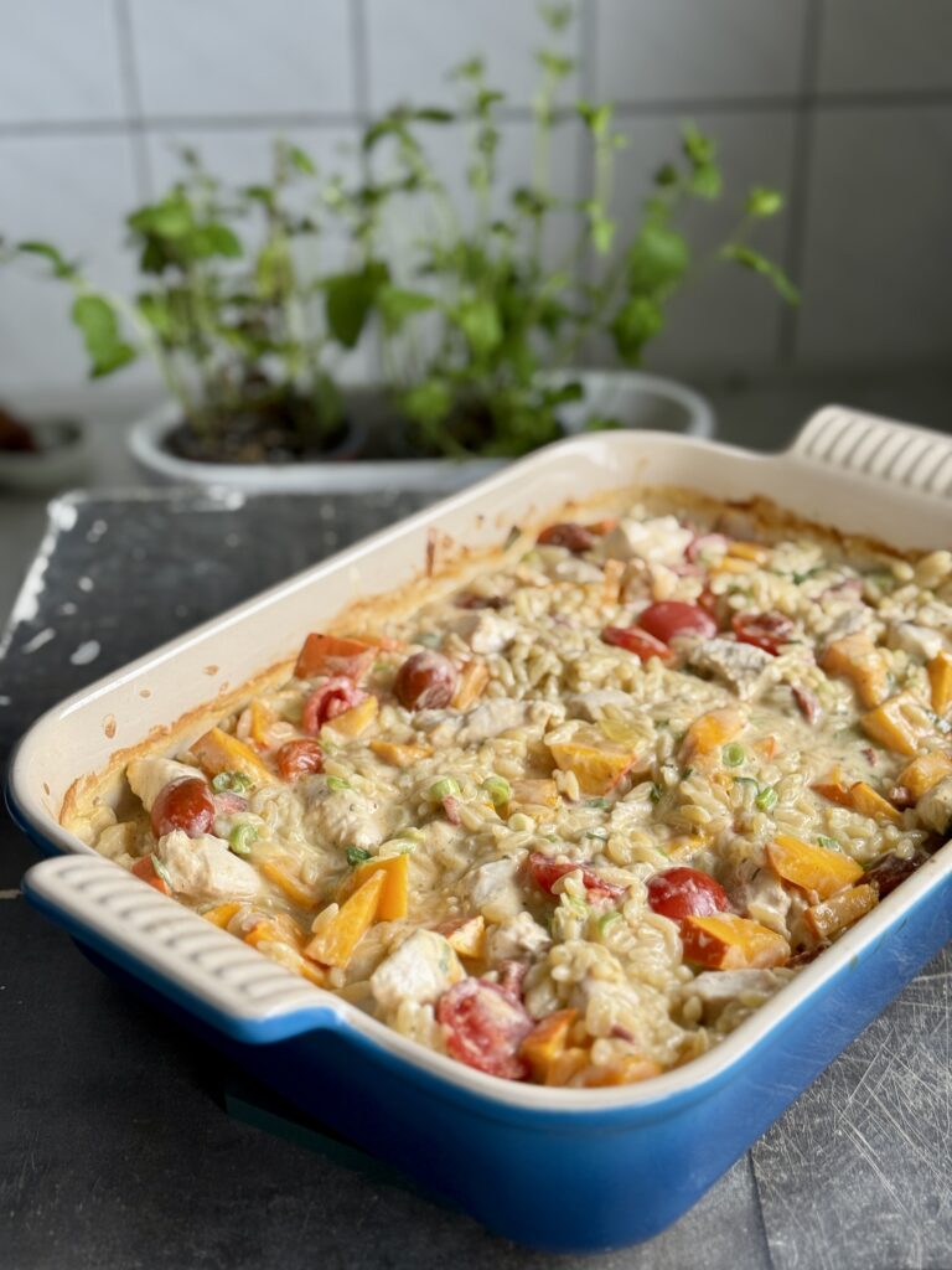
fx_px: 1760
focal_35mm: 48
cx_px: 476
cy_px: 635
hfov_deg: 30.3
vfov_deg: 39.7
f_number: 1.78
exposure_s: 1/100
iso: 64
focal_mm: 6.76
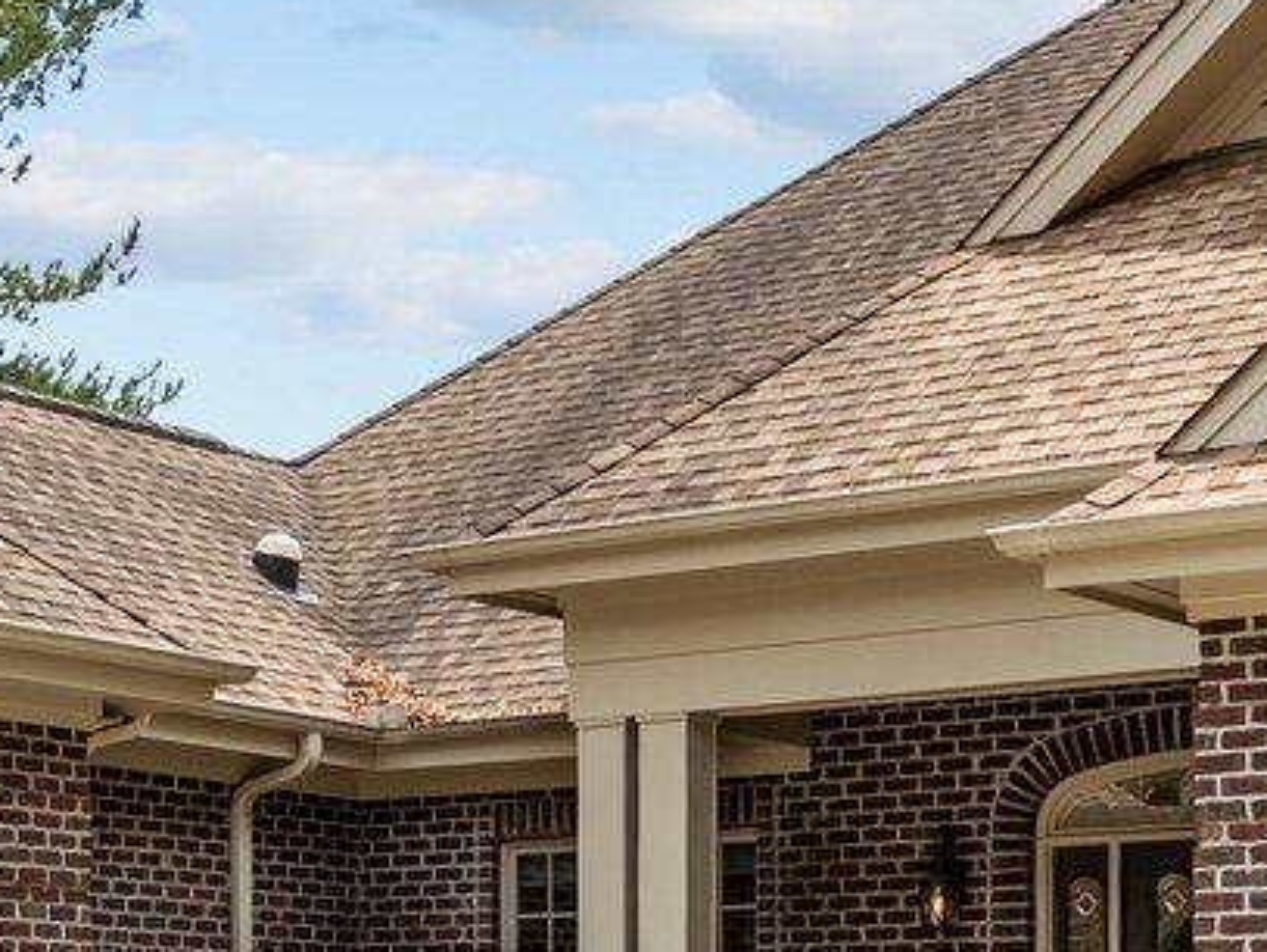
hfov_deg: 22.1
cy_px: 568
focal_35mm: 87
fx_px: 3187
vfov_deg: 17.0
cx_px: 205
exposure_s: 1/320
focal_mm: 18
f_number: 7.1
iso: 160
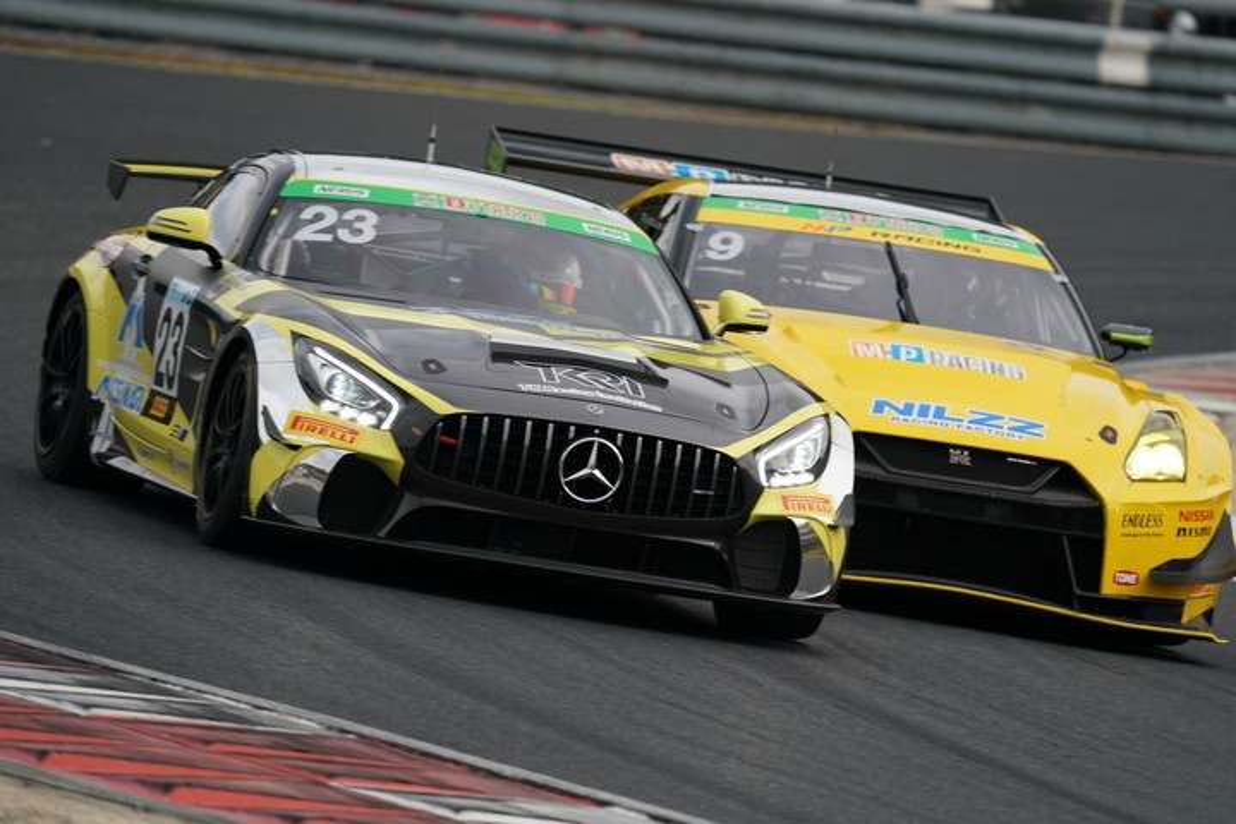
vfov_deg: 2.3
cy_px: 412
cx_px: 618
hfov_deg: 3.4
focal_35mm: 600
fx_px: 20598
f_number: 6.3
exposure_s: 1/500
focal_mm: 600
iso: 250
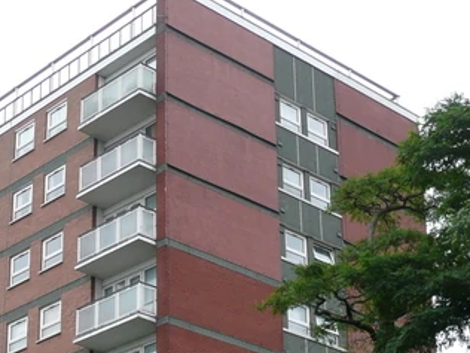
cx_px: 110
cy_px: 389
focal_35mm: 91
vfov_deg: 15.8
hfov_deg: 21.3
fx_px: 1236
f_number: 3.7
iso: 100
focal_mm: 5.8
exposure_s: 1/100
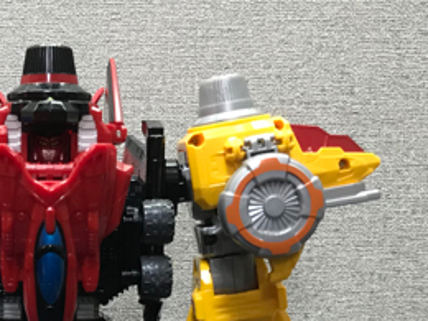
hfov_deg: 27.2
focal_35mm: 69
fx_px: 853
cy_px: 326
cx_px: 44
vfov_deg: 20.6
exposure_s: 1/17
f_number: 1.8
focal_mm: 3.99
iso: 64
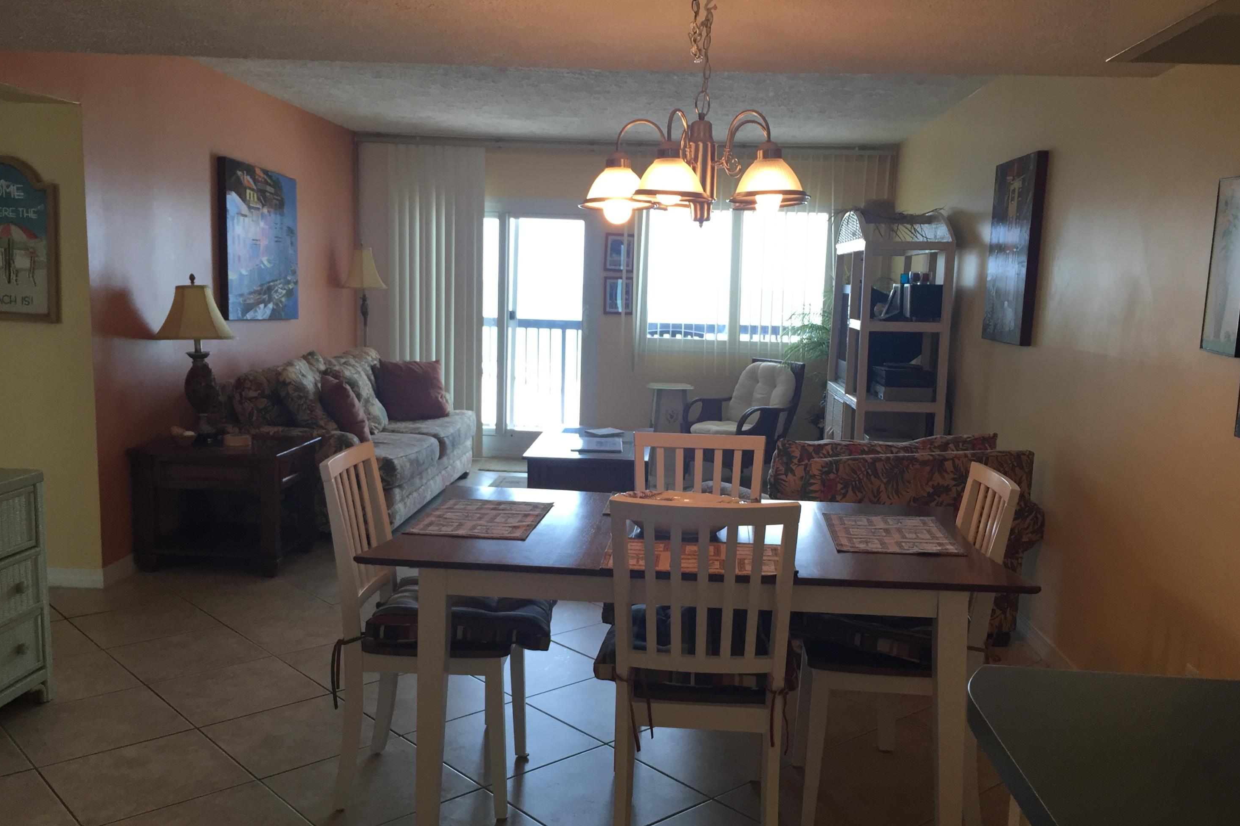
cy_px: 449
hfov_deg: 60.3
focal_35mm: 31
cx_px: 633
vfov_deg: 42.3
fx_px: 1068
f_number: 2.2
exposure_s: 1/40
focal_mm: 4.15
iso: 32
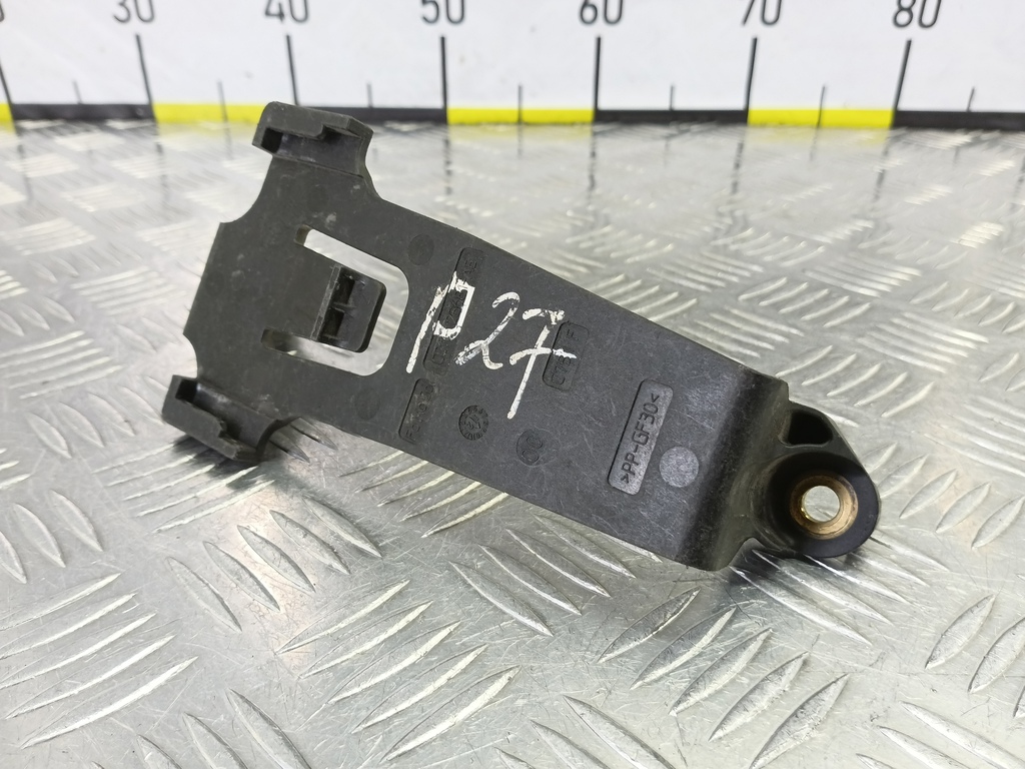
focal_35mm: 23
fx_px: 681
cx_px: 512
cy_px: 384
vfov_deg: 58.9
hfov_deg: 73.9
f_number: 1.6
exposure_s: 1/50
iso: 185
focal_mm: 4.11
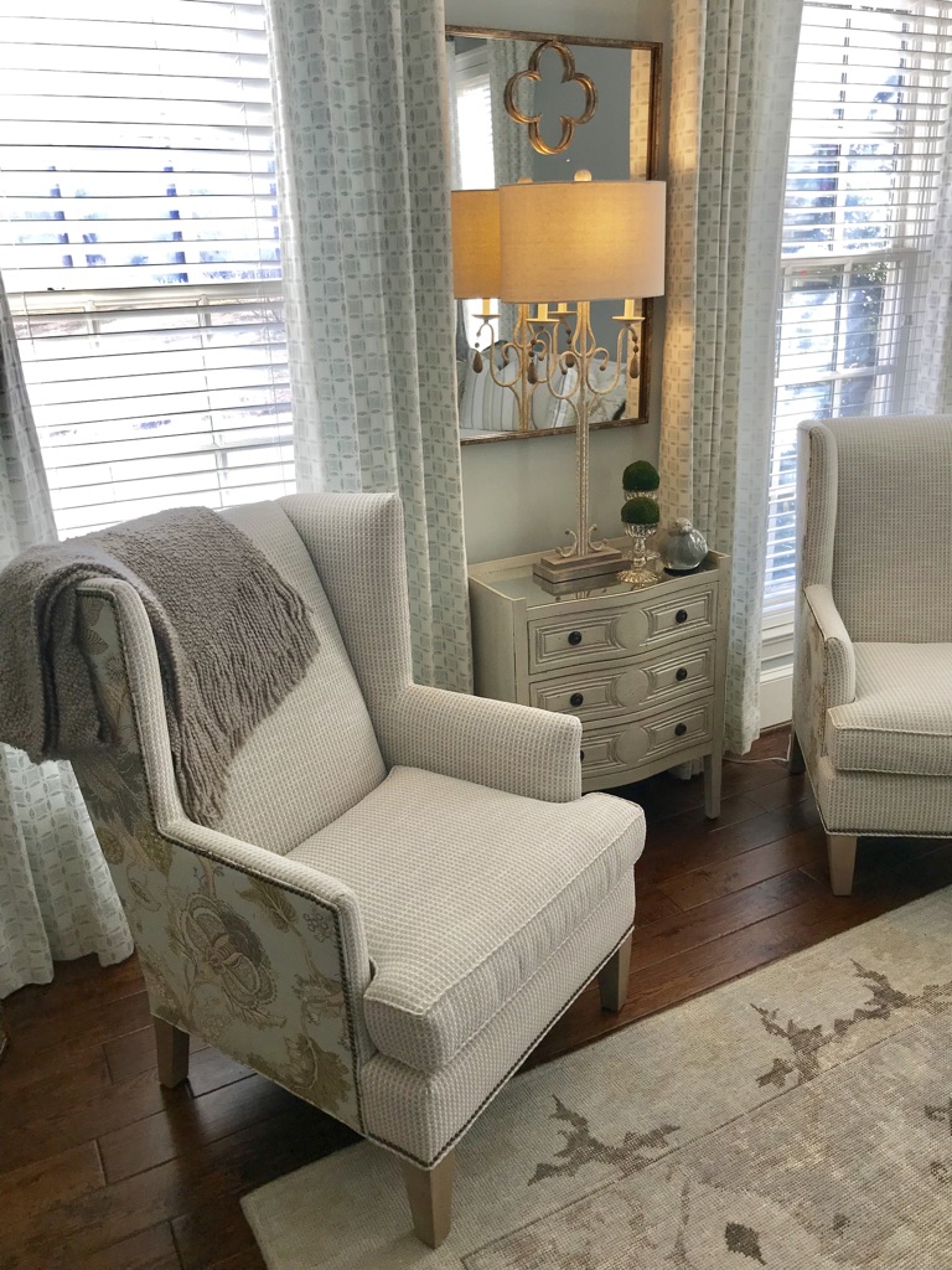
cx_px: 476
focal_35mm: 28
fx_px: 1027
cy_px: 635
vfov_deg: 63.4
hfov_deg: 49.7
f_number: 1.8
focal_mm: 3.99
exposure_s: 1/167
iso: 20
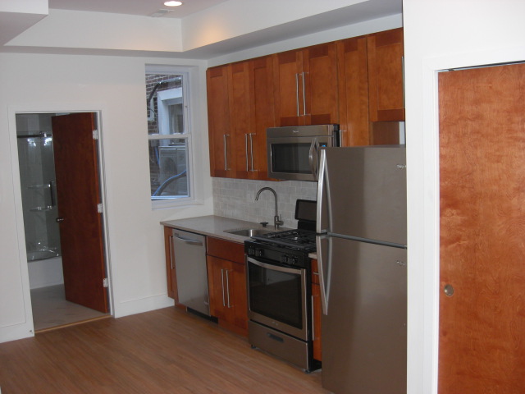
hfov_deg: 49.0
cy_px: 197
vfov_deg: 37.7
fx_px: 576
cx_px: 262
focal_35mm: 38
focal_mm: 7.9
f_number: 2.8
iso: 200
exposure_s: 1/60
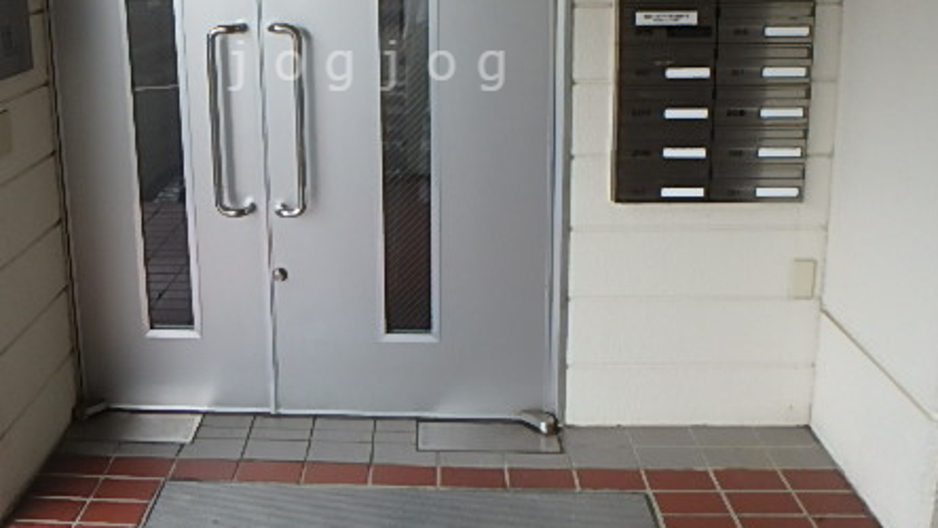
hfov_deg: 59.0
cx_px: 372
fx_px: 821
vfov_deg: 34.0
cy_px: 65
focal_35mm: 33
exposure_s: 1/80
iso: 160
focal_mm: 3.7
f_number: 3.5
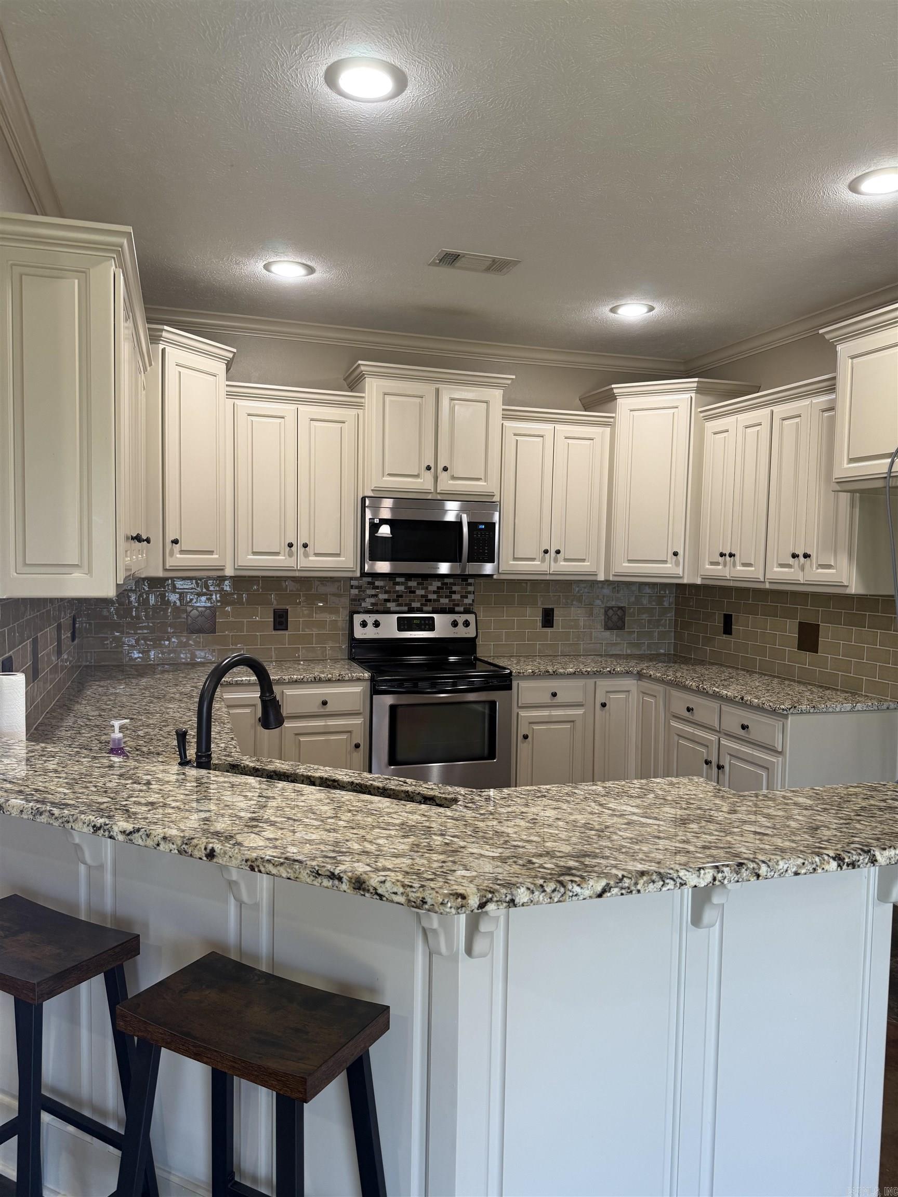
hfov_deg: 56.8
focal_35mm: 24
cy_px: 598
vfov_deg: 71.6
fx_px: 830
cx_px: 449
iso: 125
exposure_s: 1/60
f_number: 1.78
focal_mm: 6.76
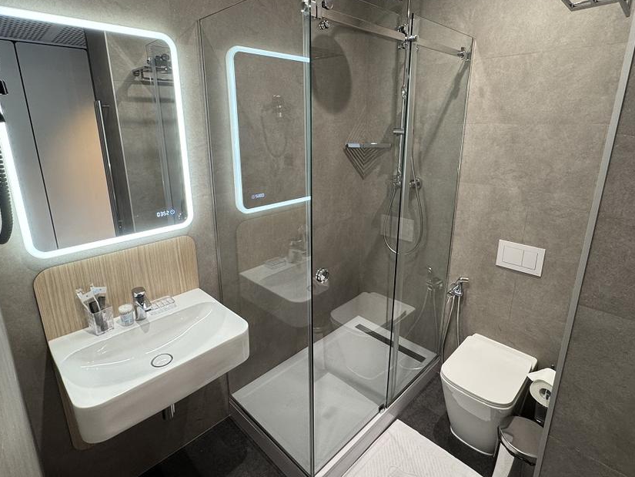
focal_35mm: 19
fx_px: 349
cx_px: 316
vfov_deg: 68.5
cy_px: 215
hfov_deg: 84.7
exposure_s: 1/50
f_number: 2.2
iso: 200
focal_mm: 2.22
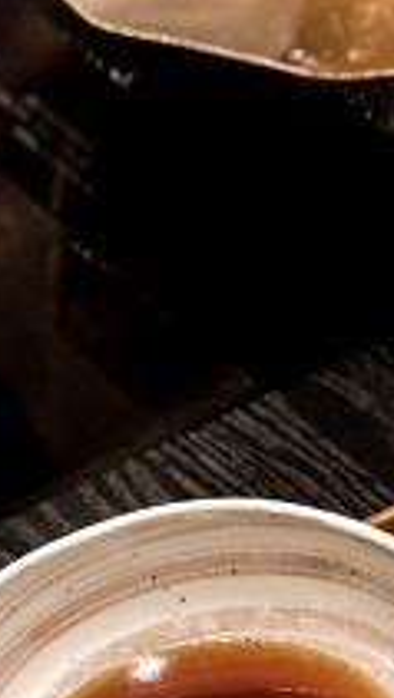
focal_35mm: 222
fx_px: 4115
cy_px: 541
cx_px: 954
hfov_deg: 5.3
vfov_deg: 9.7
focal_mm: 70
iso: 1600
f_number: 4
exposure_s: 1/80
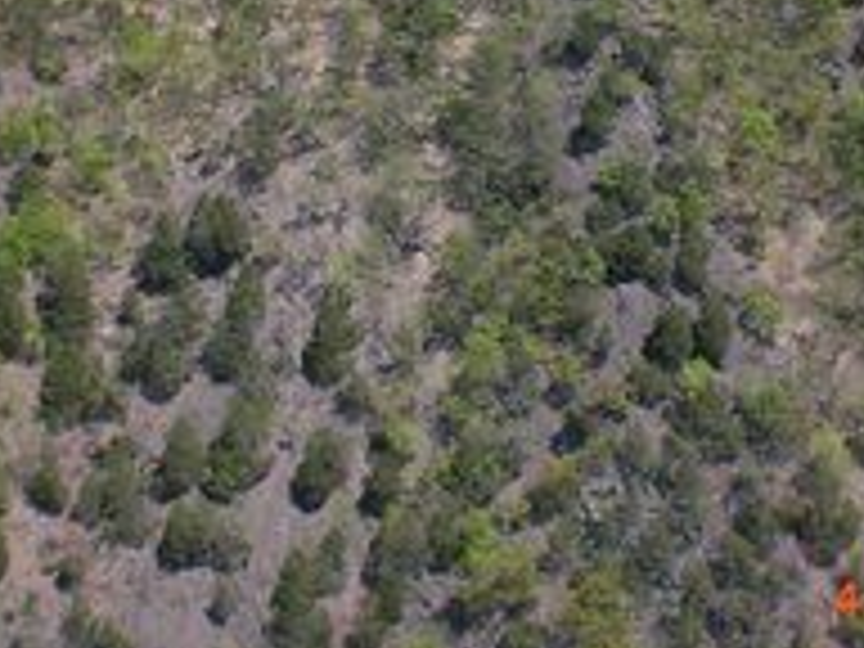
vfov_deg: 18.4
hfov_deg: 24.7
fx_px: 1972
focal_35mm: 79
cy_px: 63
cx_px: 490
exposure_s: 1/400
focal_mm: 6.3
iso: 50
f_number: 4.4
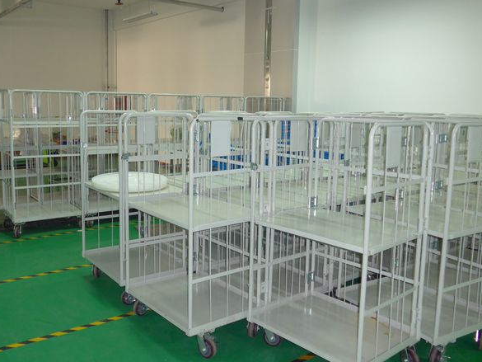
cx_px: 225
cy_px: 172
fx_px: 460
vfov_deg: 42.9
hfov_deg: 55.3
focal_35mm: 33
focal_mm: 6
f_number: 2
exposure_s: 1/60
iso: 400
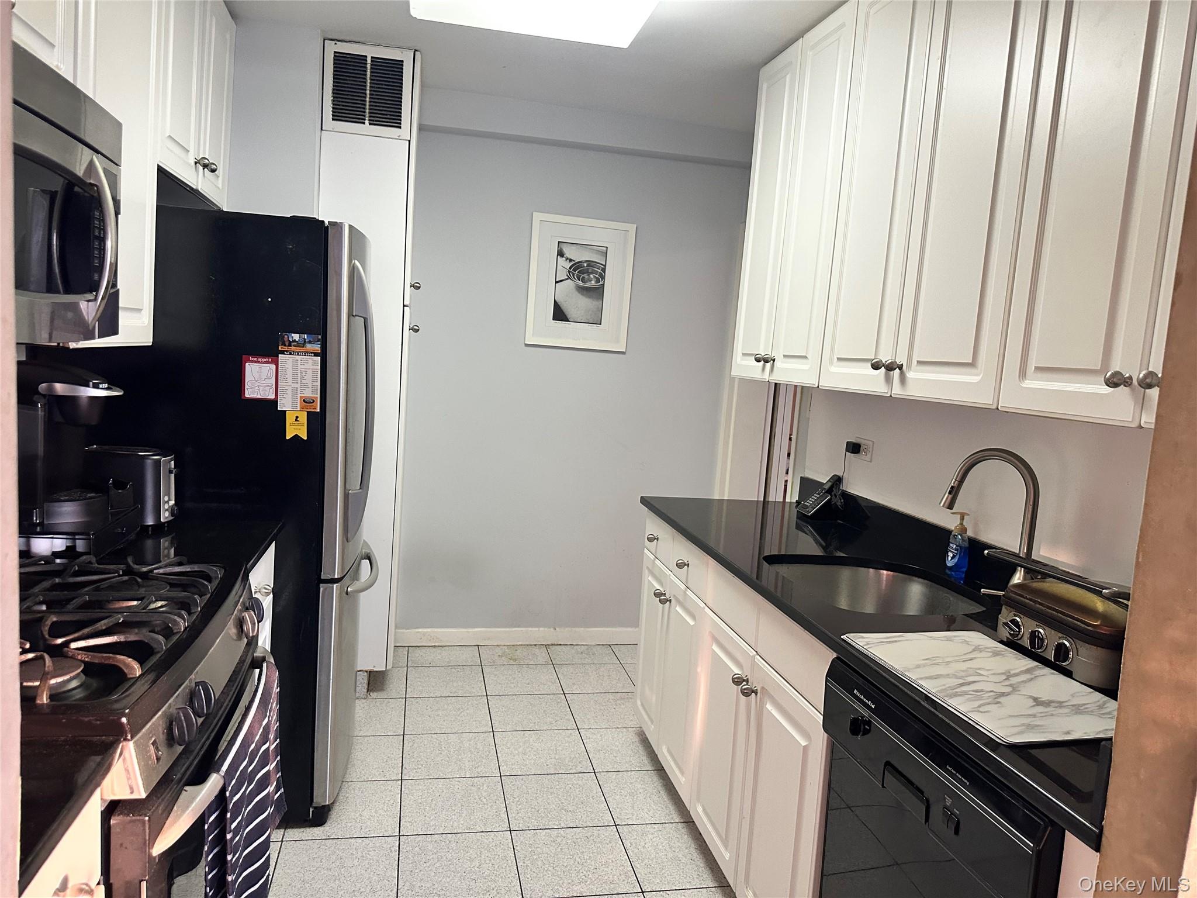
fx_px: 830
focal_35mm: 24
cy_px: 449
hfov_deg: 71.6
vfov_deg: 56.8
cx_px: 598
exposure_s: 1/60
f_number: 1.78
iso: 400
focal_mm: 6.86
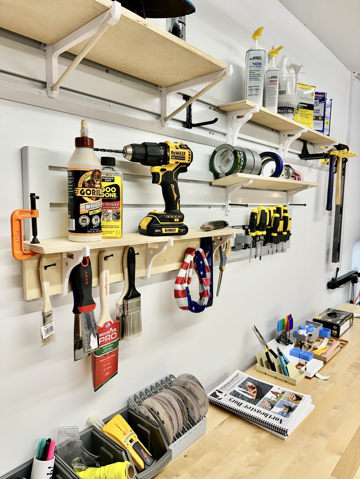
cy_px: 240
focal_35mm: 24
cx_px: 180
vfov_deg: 71.6
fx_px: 333
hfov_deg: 56.8
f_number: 1.78
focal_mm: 6.86
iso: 125
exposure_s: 1/120
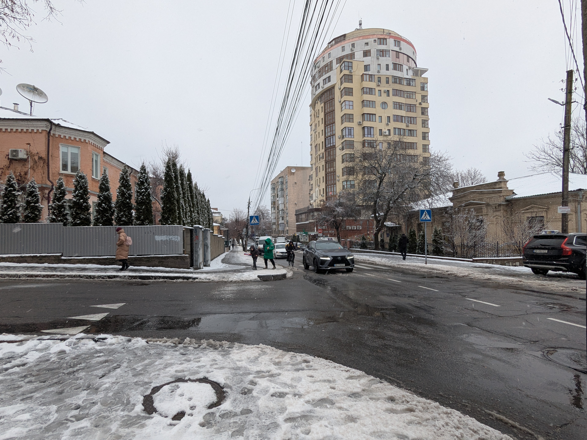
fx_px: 288
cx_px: 280
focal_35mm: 17
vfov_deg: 74.7
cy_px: 223
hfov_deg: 91.0
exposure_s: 1/347
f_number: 2.2
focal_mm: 2.35
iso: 64
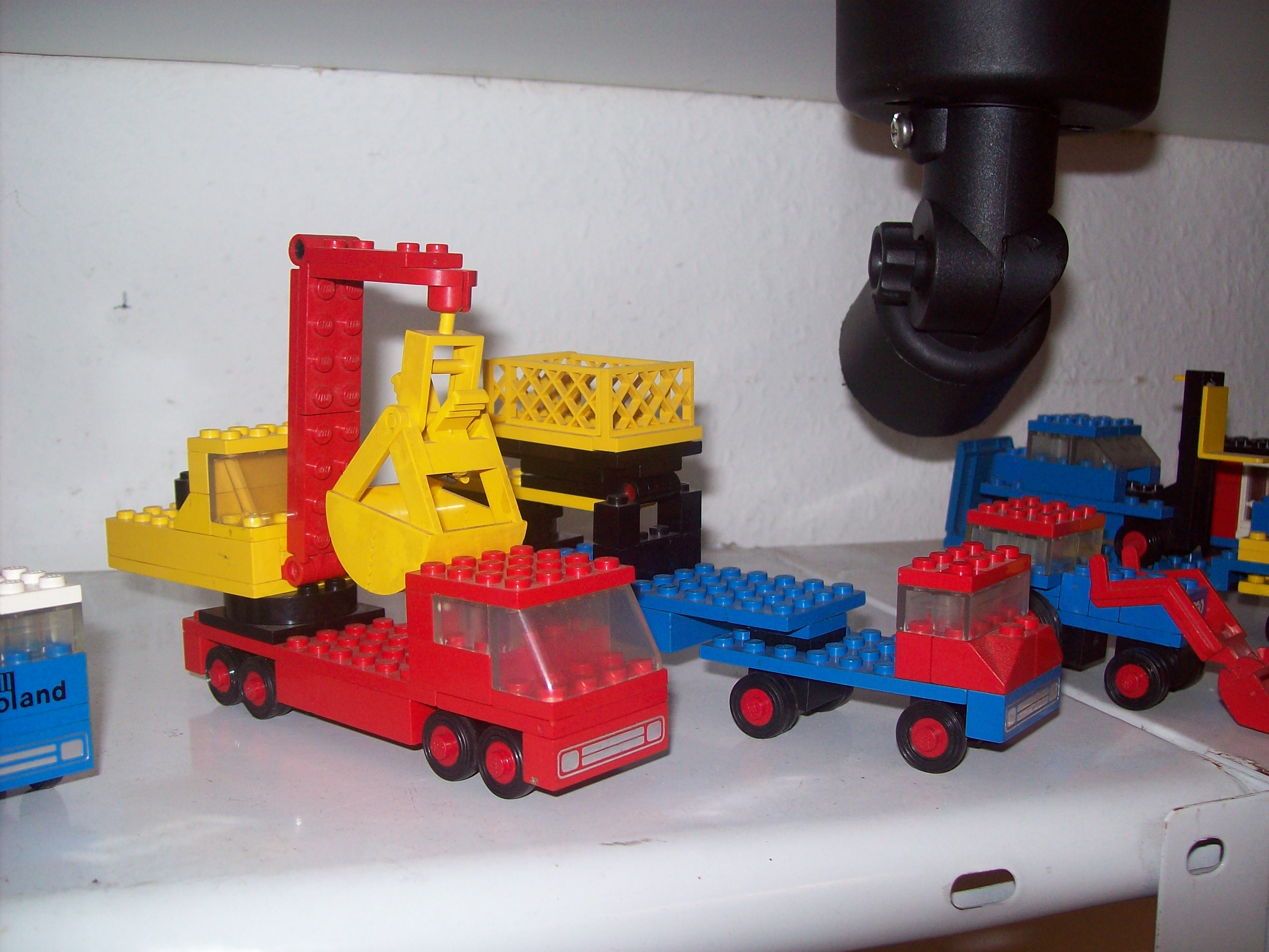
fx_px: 1320
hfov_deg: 51.4
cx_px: 634
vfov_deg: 39.7
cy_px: 476
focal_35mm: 36
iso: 80
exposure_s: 1/64
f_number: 2.7
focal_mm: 6
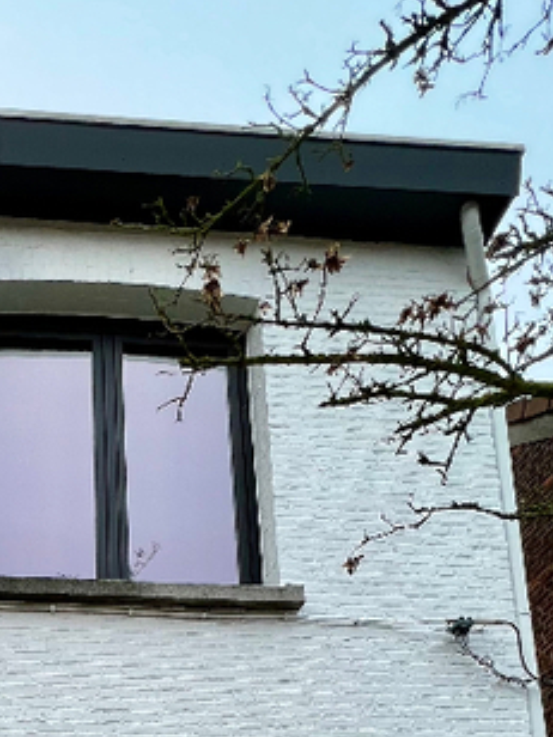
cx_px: -13
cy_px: 950
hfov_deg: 34.0
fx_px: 809
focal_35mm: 38
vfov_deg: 34.8
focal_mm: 1.57
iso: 32
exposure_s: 1/221
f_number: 1.8
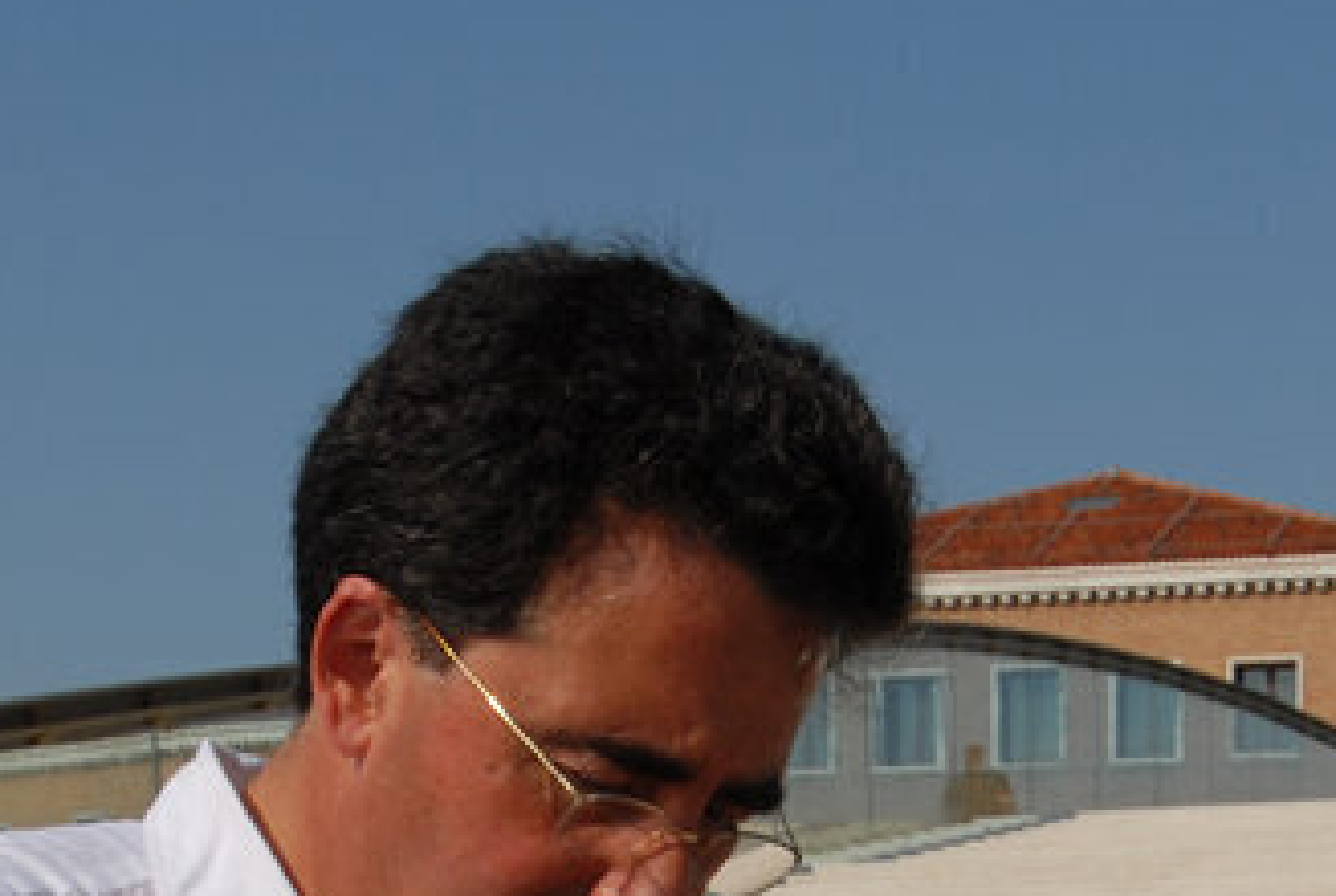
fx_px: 4387
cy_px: 1279
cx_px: 835
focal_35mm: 118
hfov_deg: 17.3
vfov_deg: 11.3
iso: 100
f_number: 5.6
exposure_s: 1/800
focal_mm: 24
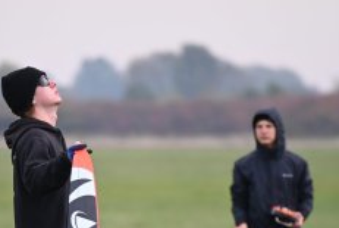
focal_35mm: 859
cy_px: 241
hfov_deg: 2.4
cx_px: 118
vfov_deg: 1.6
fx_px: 8104
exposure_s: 1/800
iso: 1000
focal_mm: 400
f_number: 6.3
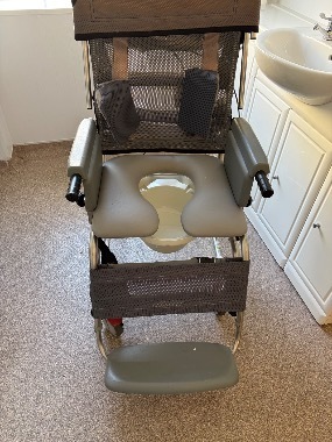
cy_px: 221
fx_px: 332
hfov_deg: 53.1
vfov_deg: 67.3
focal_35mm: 26
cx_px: 166
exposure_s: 1/60
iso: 160
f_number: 1.6
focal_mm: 5.96
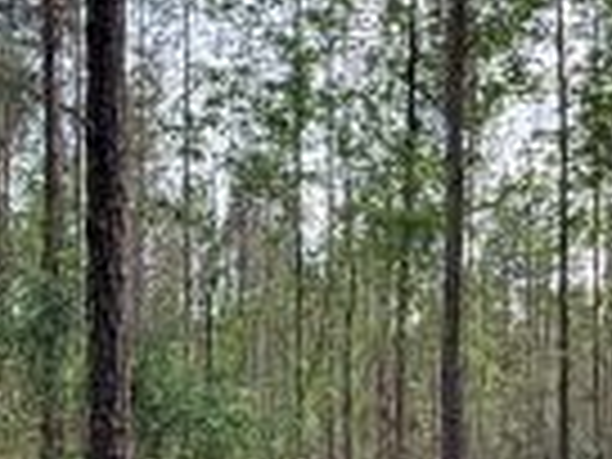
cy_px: 392
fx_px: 1167
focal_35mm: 66
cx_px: 495
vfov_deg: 21.9
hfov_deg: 28.7
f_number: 2.2
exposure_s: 1/304
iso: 64
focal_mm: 2.22
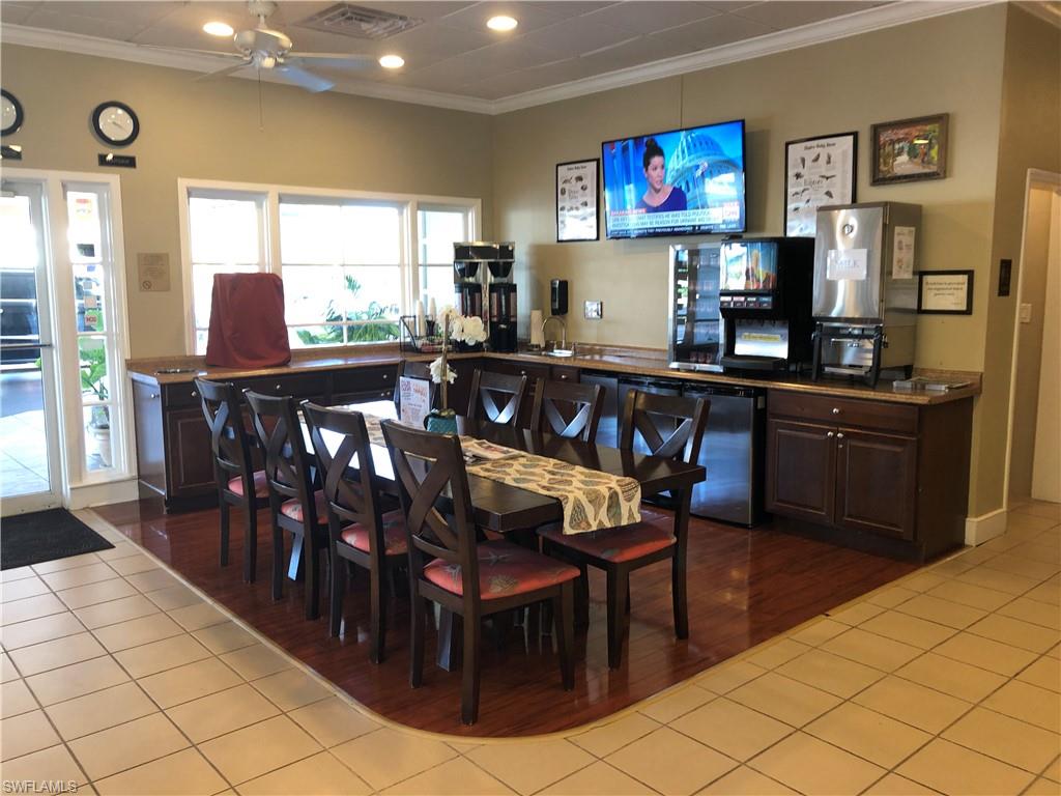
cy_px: 398
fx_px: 858
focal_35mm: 28
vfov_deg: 49.7
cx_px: 530
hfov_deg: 63.4
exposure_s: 1/24
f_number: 1.8
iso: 40
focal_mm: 4
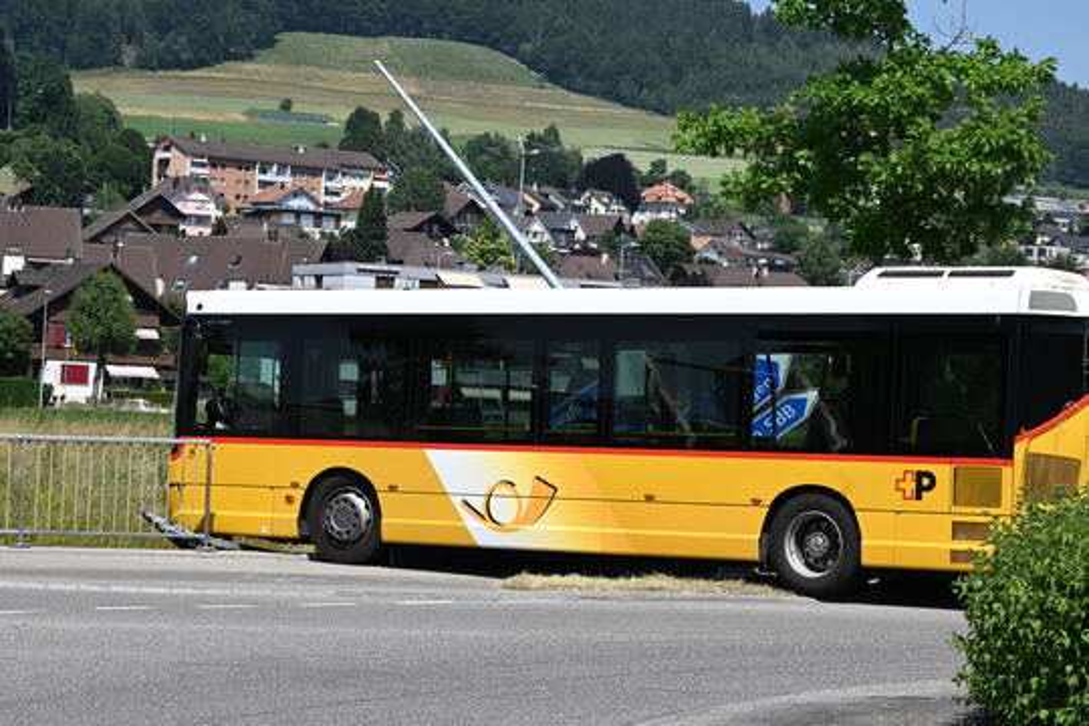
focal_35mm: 105
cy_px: 363
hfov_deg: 19.5
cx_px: 544
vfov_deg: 13.0
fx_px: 3176
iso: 1600
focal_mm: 70
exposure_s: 1/2500
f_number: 13
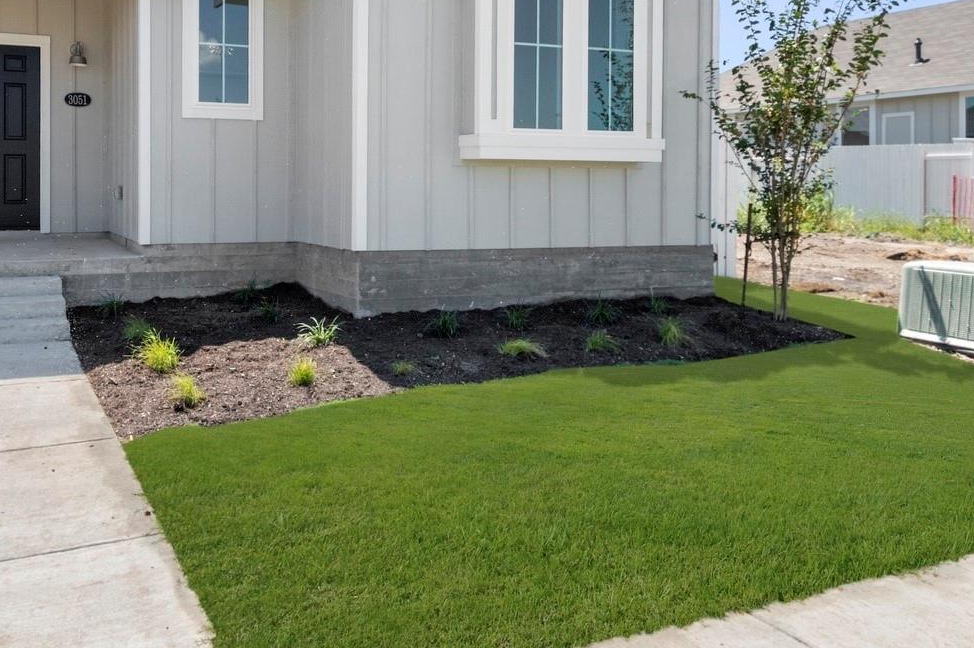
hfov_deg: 33.0
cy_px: 148
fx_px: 1622
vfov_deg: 22.3
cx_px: 288
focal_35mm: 60
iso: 400
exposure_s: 1/640
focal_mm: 24
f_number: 8
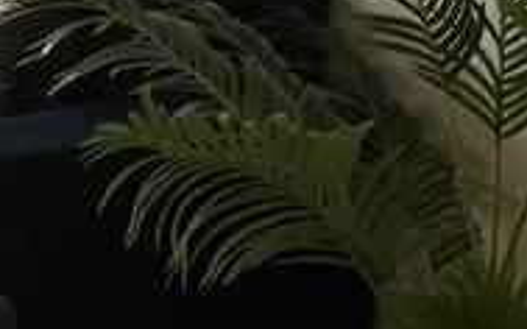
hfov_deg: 11.6
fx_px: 2312
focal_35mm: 161
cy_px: -17
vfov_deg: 8.1
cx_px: -541
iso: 50
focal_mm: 3.99
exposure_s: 1/50
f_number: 1.8
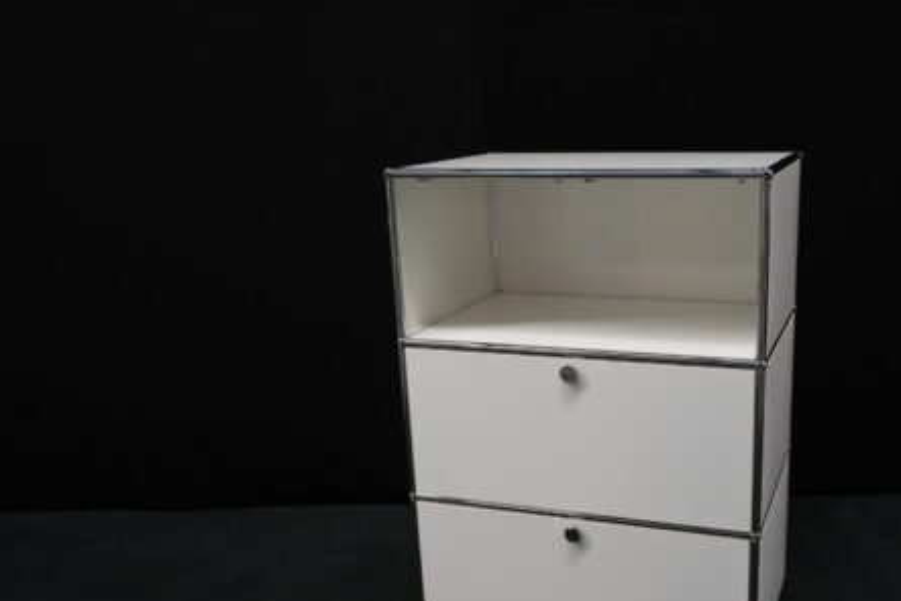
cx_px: 593
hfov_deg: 49.9
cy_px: 371
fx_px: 951
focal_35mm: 38
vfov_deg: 34.9
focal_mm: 28
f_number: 4
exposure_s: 1/160
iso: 4000
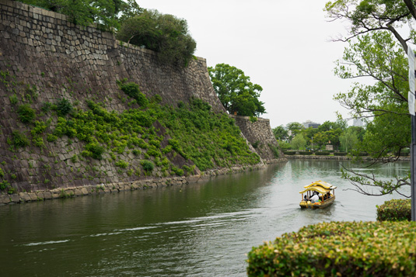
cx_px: 208
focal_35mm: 50
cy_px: 138
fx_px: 578
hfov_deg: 39.6
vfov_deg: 27.0
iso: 50
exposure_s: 1/160
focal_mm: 50
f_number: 3.5
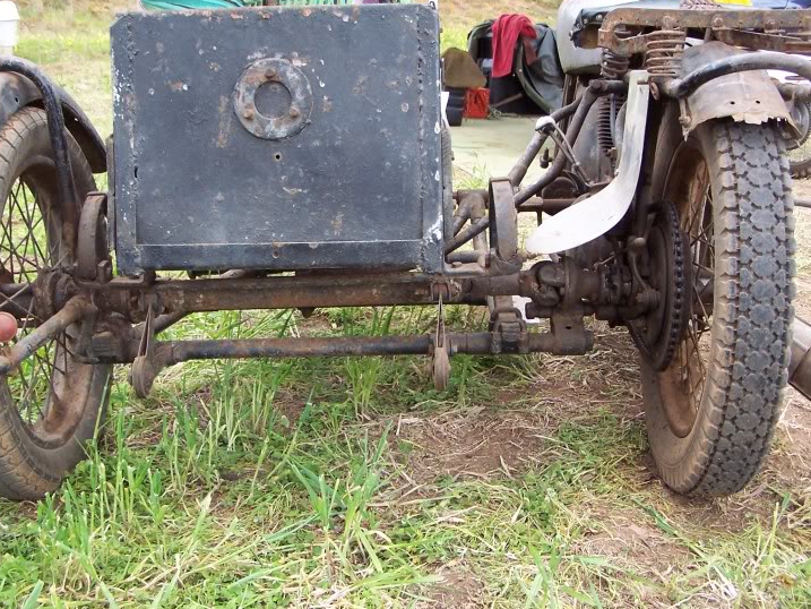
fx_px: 1125
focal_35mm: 48
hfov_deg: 39.6
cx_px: 417
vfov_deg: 30.2
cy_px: 271
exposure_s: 1/250
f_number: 2.8
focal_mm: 7.1
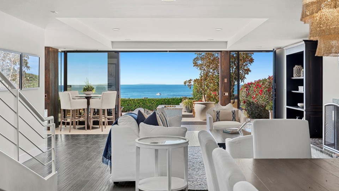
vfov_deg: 30.4
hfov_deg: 51.6
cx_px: 172
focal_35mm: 39
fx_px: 351
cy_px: 85
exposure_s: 1/13
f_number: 8
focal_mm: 35
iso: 100
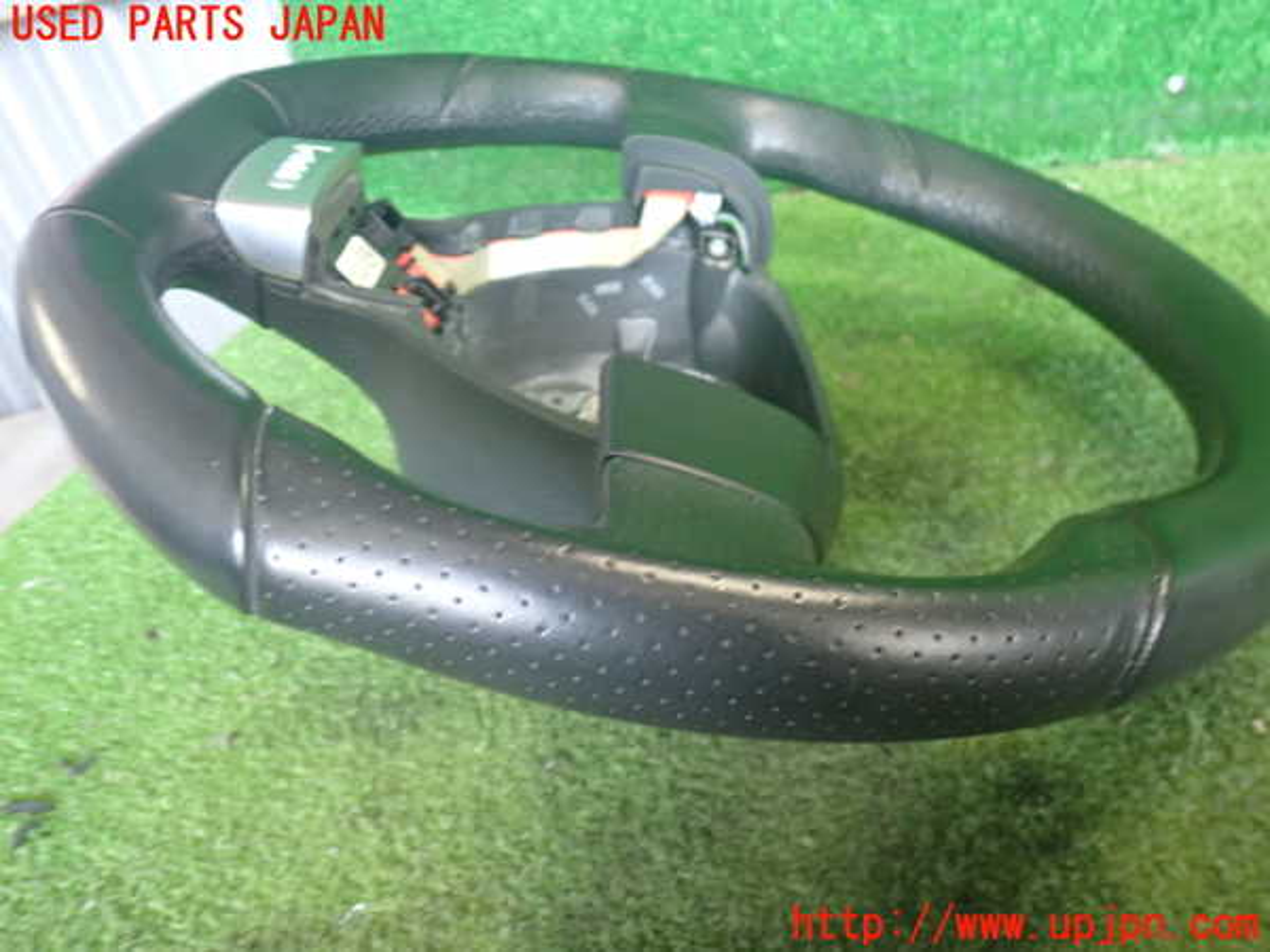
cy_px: 476
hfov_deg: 60.0
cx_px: 635
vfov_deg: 46.8
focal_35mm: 30
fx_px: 1101
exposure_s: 1/30
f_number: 2.3
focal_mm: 5.4
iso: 320
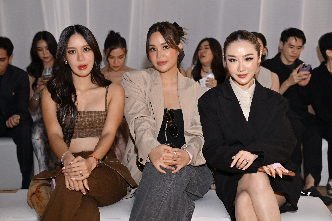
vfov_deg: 27.5
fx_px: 452
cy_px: 110
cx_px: 166
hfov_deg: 40.3
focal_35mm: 49
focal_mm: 49
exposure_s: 1/80
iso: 3200
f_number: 4
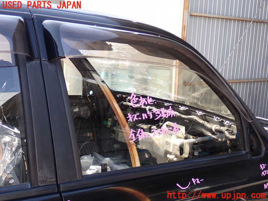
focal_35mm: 47
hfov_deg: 40.4
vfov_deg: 30.9
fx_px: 364
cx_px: 134
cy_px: 100
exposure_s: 1/125
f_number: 3.1
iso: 100
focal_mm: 8.4
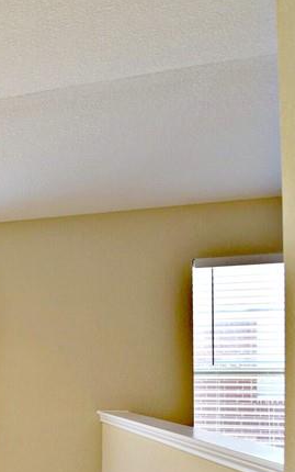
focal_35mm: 36
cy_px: 374
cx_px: -207
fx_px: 463
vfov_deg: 50.9
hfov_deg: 23.2
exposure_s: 1/125
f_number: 5
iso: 400
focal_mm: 14
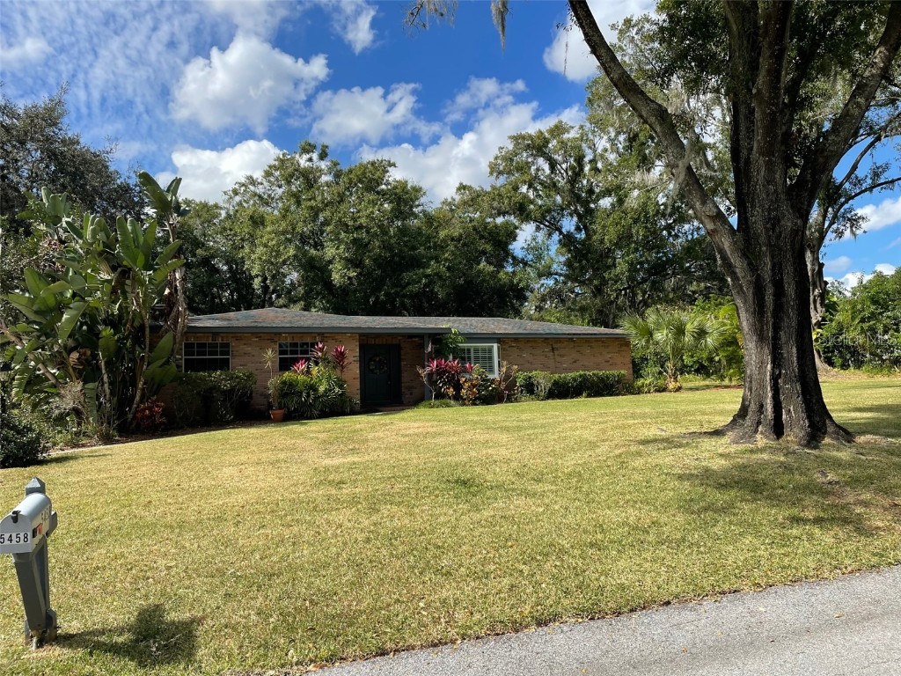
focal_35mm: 26
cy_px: 338
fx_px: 677
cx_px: 450
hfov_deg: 67.3
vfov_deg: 53.1
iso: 32
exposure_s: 1/2681
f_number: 1.6
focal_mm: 4.2
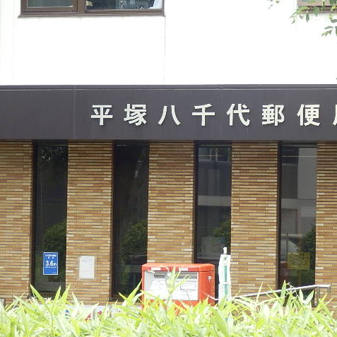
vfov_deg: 7.4
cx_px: 211
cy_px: 168
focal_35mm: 235
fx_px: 2588
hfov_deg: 7.4
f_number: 5.8
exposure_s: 1/200
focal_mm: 35.1
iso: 320
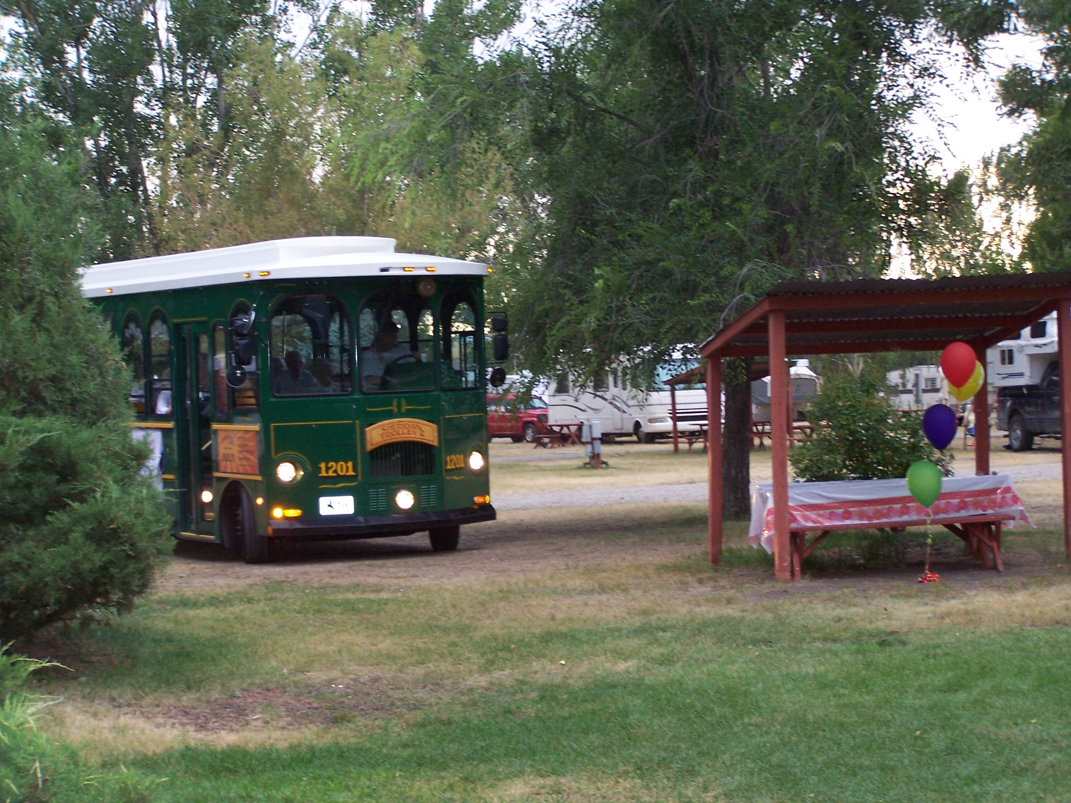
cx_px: 536
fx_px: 2320
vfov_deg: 19.6
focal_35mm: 75
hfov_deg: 26.0
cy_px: 402
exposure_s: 1/90
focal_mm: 12.4
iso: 140
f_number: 3.2
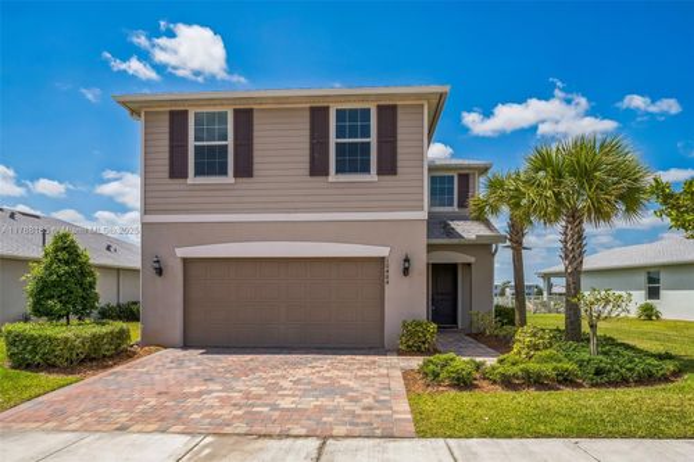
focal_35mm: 23
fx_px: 443
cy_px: 231
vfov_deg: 55.1
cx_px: 347
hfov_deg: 76.1
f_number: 10
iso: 200
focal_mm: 23
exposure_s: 1/320
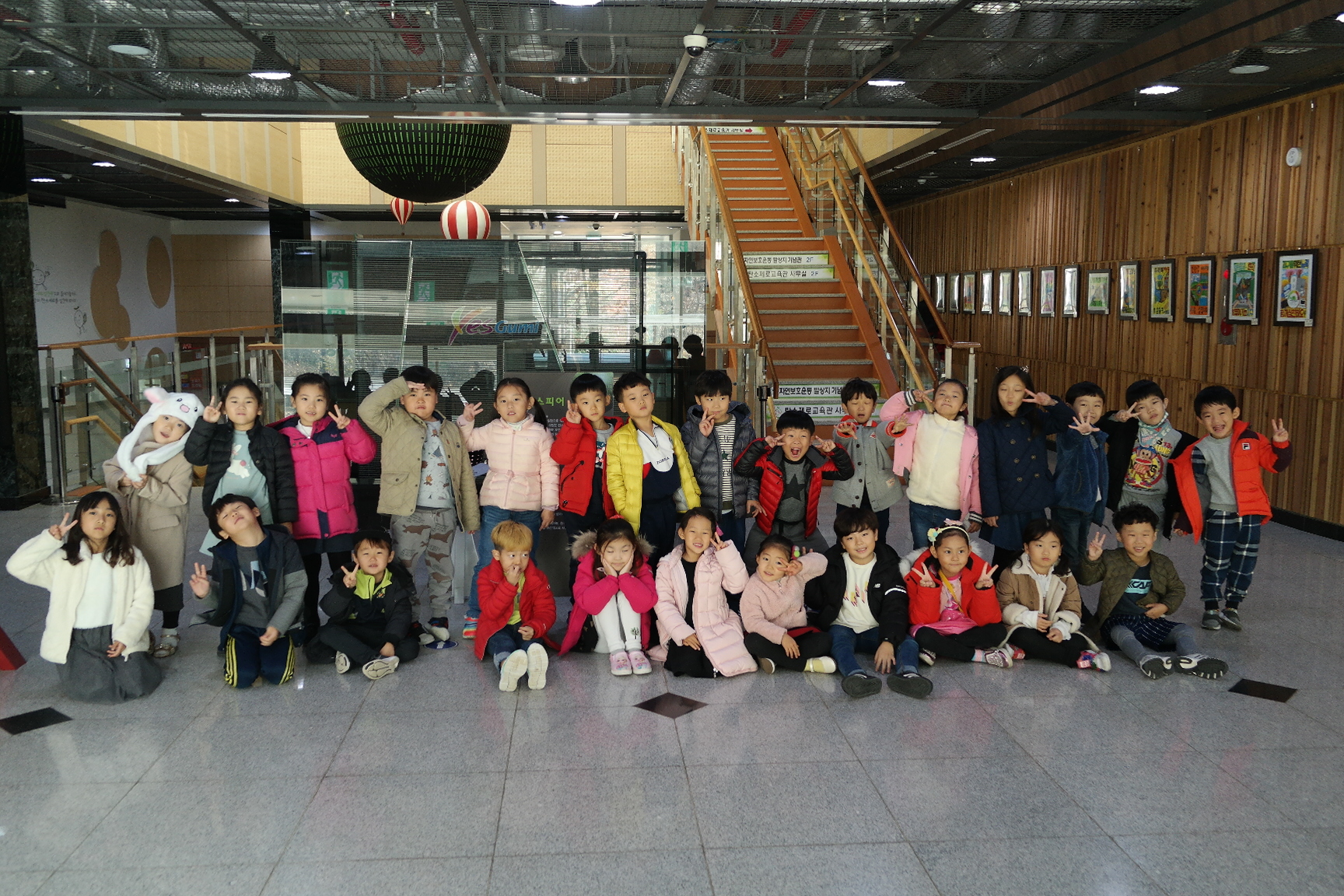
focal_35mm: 30
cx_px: 672
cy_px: 448
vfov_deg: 43.6
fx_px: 1120
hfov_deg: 61.9
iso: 400
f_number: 3.5
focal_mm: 20
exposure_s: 1/40
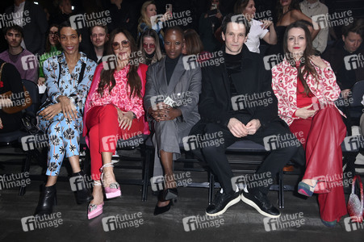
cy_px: 121
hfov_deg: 55.8
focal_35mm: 34
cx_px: 182
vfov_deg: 38.8
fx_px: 344
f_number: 5.6
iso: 1250
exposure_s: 1/80
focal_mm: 34
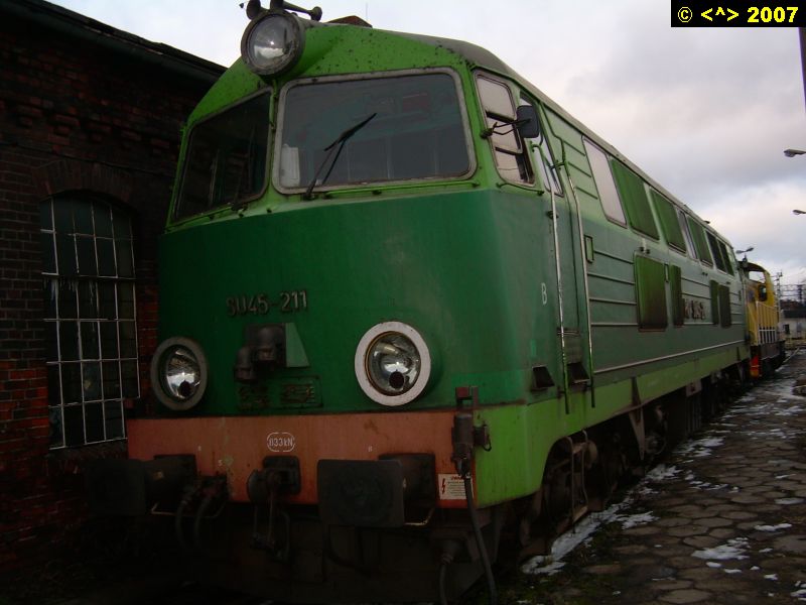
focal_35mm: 38
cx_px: 403
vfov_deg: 37.7
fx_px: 885
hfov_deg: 49.0
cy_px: 302
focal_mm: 6.3
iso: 50
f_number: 2.8
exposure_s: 1/60
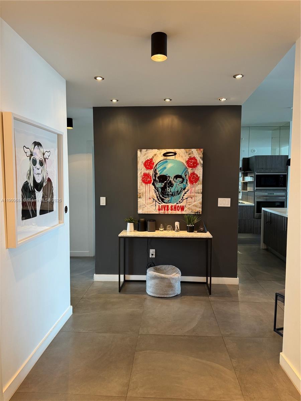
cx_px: 150
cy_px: 200
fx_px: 278
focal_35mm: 24
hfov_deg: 56.8
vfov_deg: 71.6
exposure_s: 1/60
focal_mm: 6.76
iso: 200
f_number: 1.78
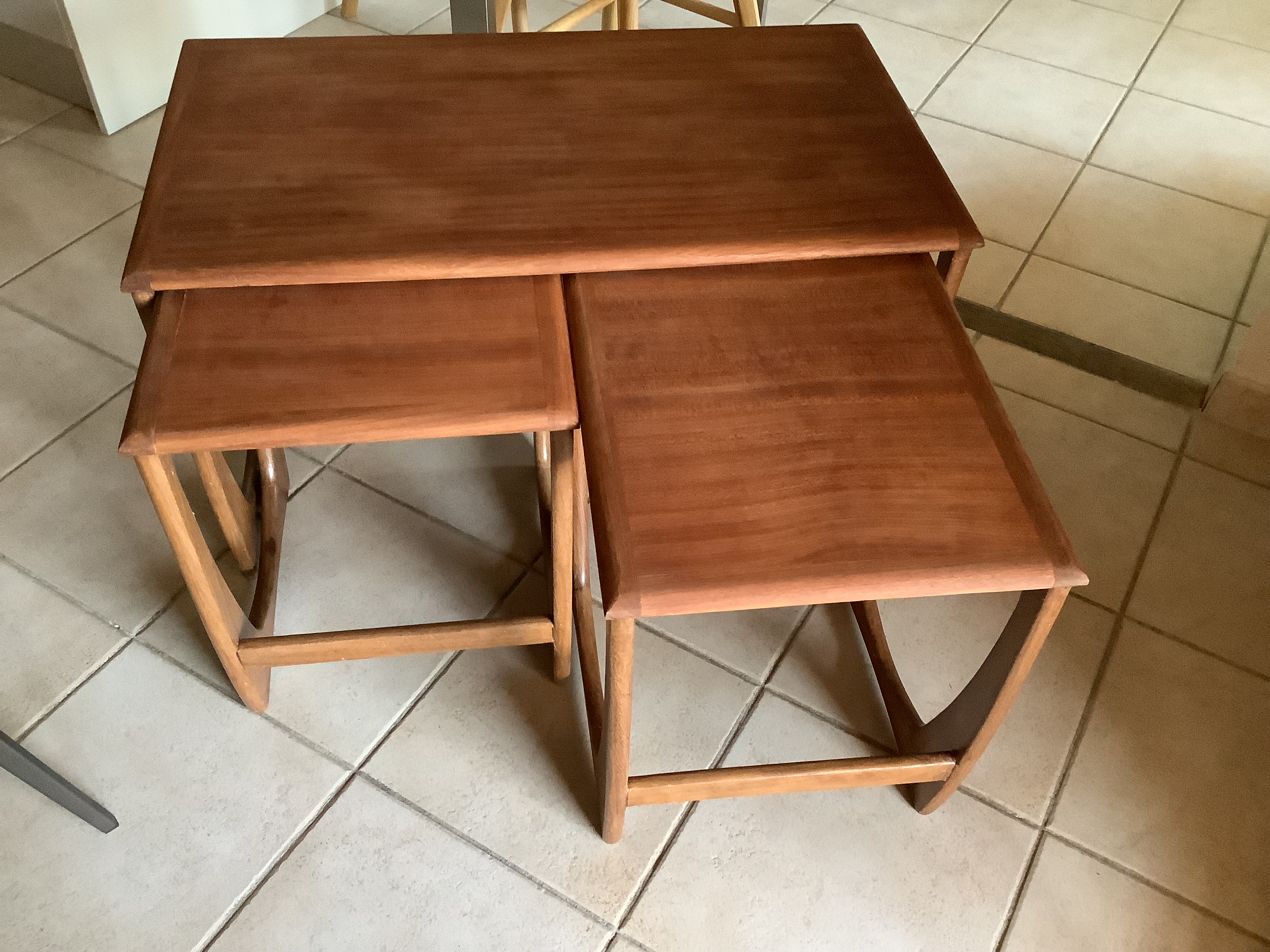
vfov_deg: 45.4
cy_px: 476
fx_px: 1137
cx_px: 635
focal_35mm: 31
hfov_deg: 58.4
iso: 500
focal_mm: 3.3
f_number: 2.4
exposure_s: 1/30
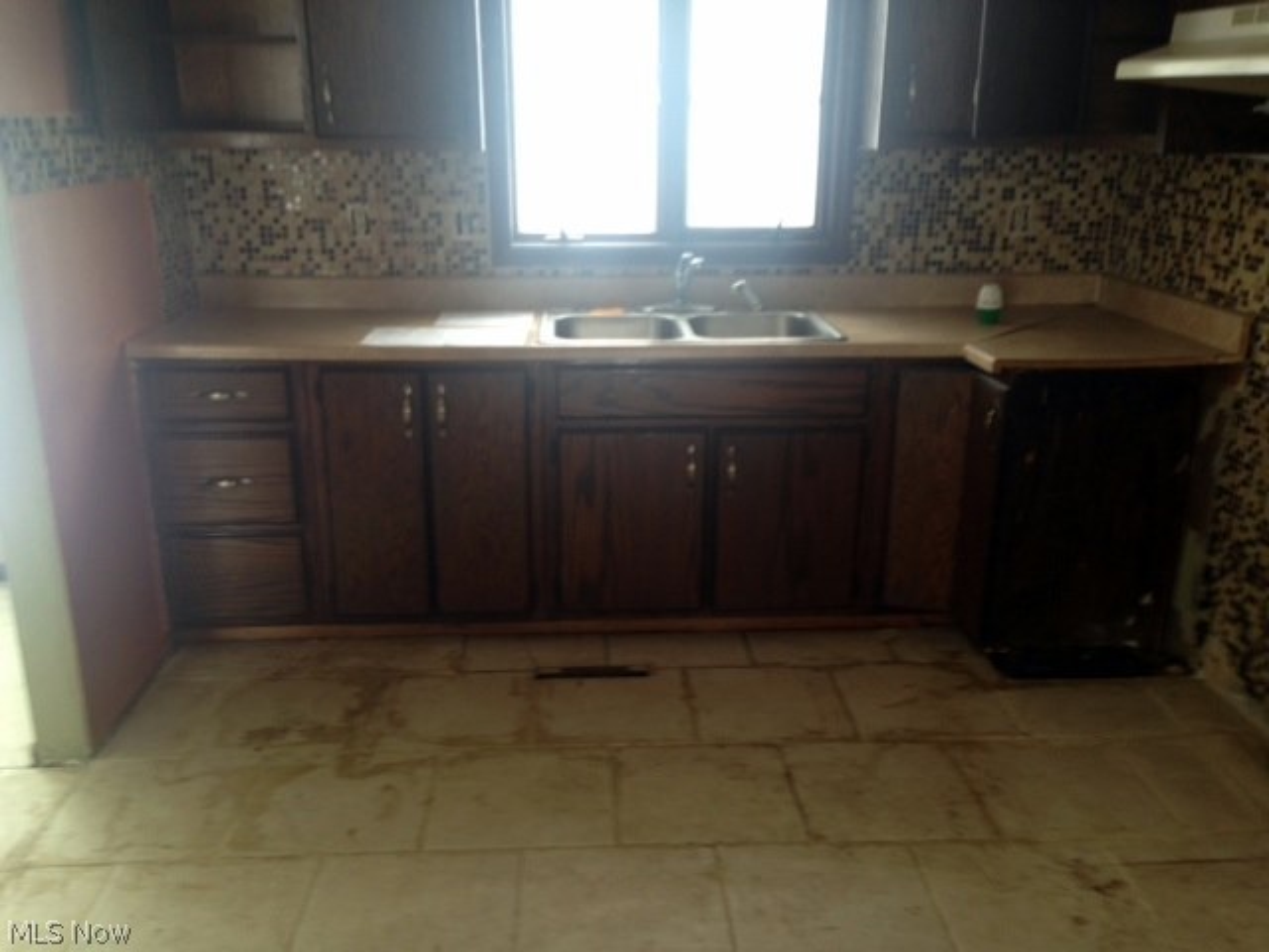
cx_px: 634
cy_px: 476
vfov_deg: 42.9
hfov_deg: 55.4
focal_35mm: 33
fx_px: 1210
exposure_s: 1/20
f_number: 2.4
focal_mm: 4.12
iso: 64
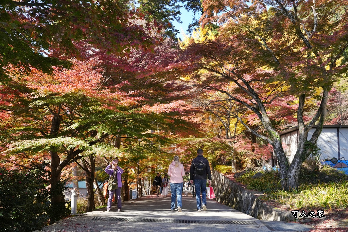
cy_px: 116
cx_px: 174
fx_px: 308
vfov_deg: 41.2
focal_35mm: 32
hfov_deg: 58.9
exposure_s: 1/400
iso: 1000
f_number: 8
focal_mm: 31.9
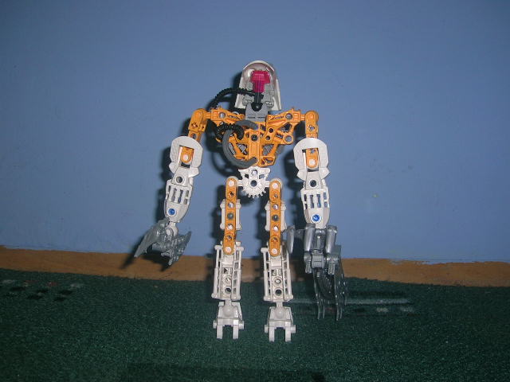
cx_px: 255
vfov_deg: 38.7
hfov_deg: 50.1
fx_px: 545
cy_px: 191
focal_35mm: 37
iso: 50
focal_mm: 5.7
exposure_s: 1/60.1
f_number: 4.9
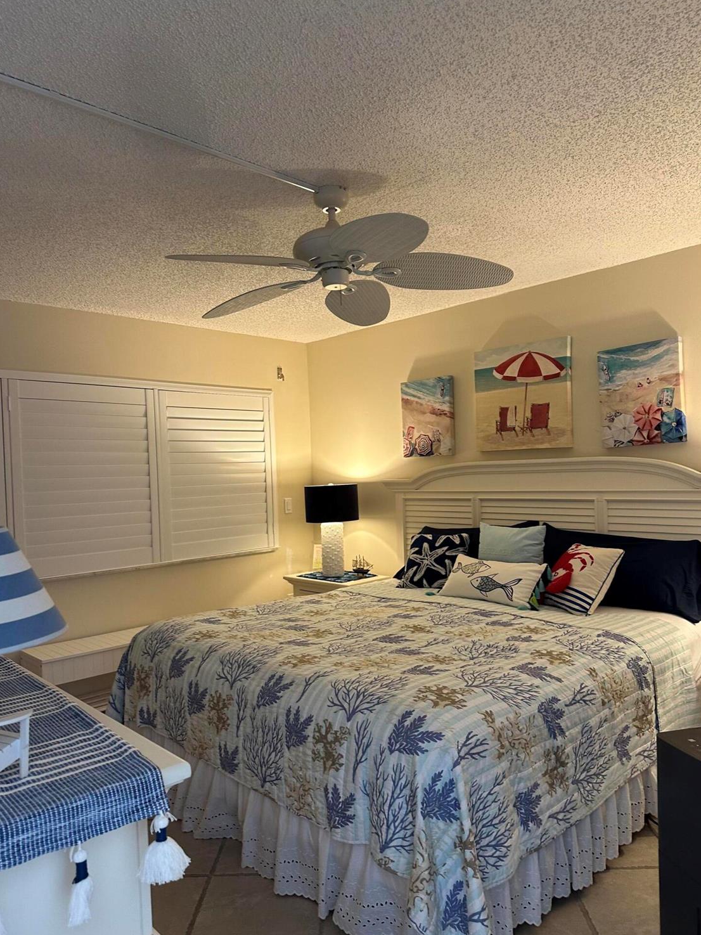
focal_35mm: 25
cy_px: 483
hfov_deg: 54.9
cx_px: 353
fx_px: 675
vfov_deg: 69.4
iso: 160
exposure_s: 1/60
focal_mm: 6.86
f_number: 1.78
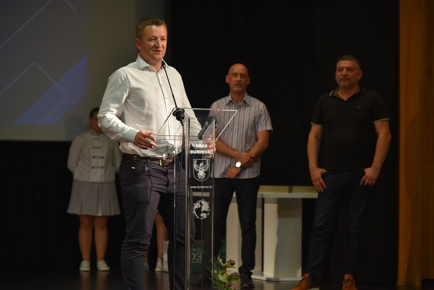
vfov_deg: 11.4
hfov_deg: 17.1
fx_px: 1447
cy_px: 145
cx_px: 217
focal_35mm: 120
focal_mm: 120
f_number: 4
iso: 560
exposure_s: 1/125
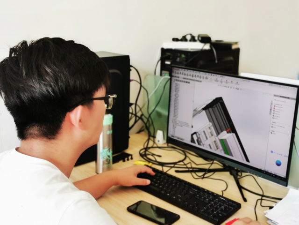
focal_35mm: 45
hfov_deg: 42.1
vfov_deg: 32.2
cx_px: 150
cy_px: 112
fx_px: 389
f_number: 1.6
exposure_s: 1/120
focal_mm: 5.56
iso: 64
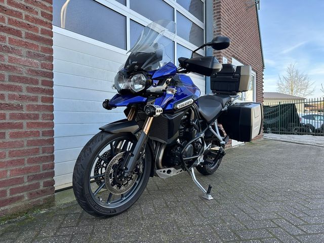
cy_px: 122
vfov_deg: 56.8
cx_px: 162
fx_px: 225
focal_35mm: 24
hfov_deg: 71.6
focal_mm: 6.86
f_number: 1.78
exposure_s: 1/541
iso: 80
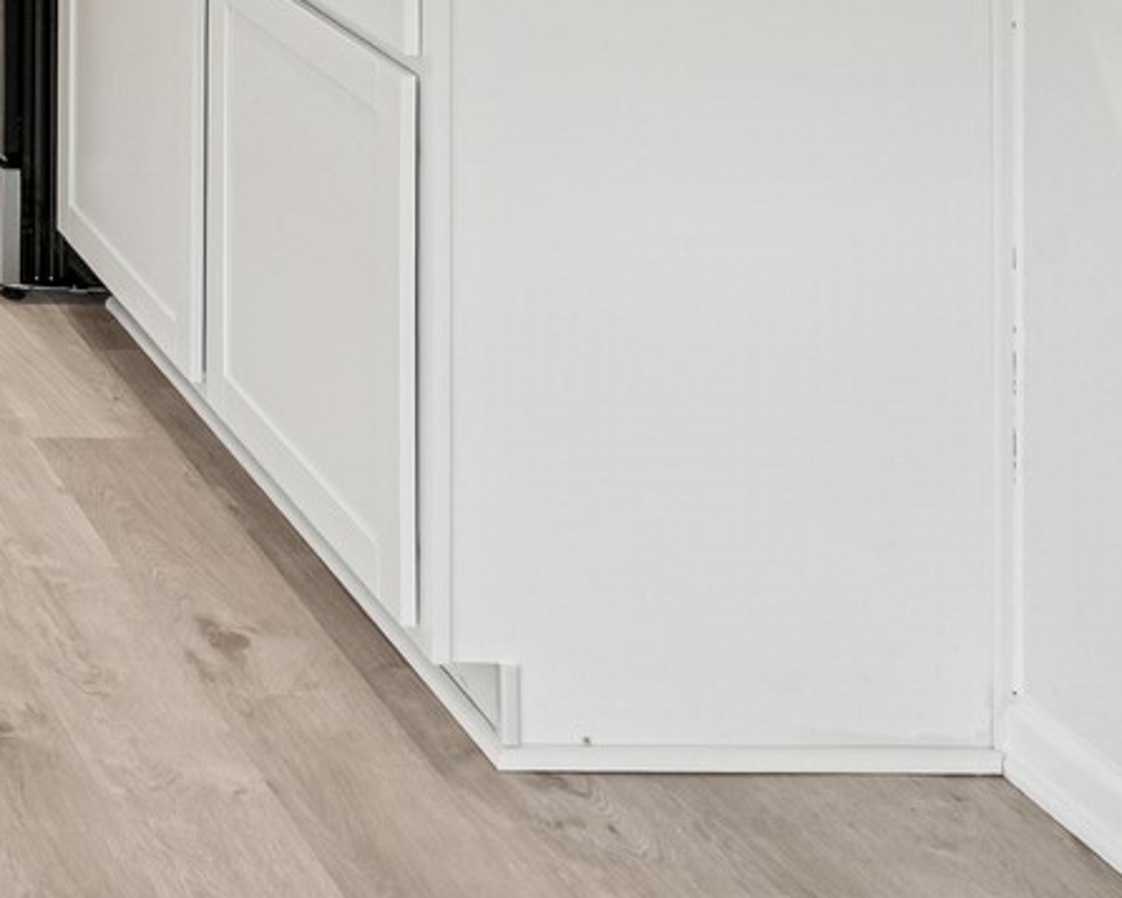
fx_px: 2292
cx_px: -639
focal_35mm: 69
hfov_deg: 22.0
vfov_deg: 18.0
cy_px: -680
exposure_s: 1/6
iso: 100
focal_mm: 16
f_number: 9
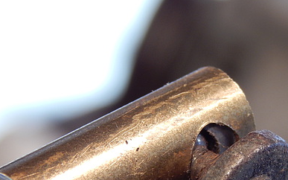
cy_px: 141
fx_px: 2371
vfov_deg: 4.3
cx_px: 195
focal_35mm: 302
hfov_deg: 6.9
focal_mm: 32.8
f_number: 5.3
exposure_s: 1/30
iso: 200
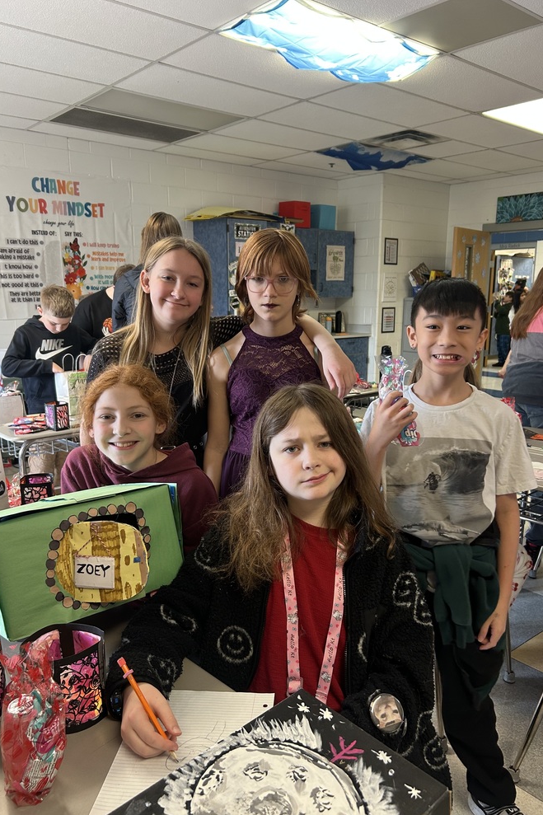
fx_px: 634
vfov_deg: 65.5
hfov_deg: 46.4
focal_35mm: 28
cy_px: 421
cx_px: 279
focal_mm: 5.7
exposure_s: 1/60
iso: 125
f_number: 1.5
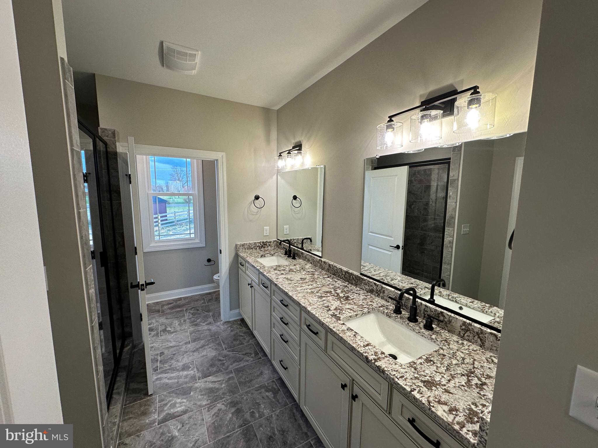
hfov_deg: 102.1
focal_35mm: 14
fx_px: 242
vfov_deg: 85.7
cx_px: 299
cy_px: 224
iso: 100
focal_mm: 2.22
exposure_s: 1/120
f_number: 2.2
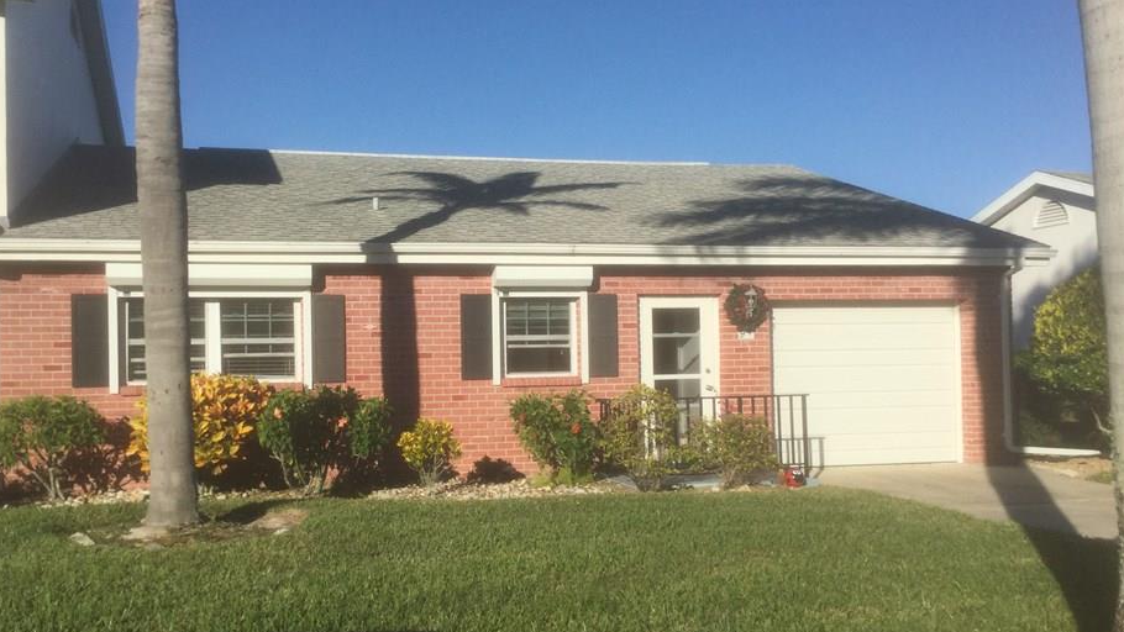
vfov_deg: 31.2
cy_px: 354
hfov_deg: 52.7
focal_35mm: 38
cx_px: 506
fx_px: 1133
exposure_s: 1/2092
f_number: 2.4
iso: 25
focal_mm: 3.3
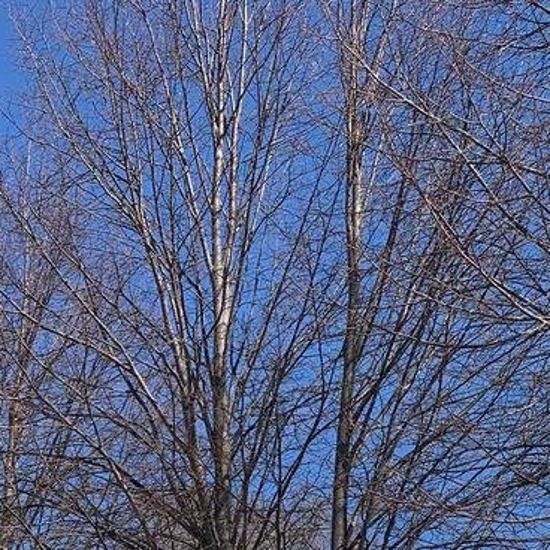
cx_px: 208
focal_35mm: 80
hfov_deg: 21.6
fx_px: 1438
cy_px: 716
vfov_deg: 19.9
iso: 25
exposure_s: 1/2915
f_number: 1.8
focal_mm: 4.25
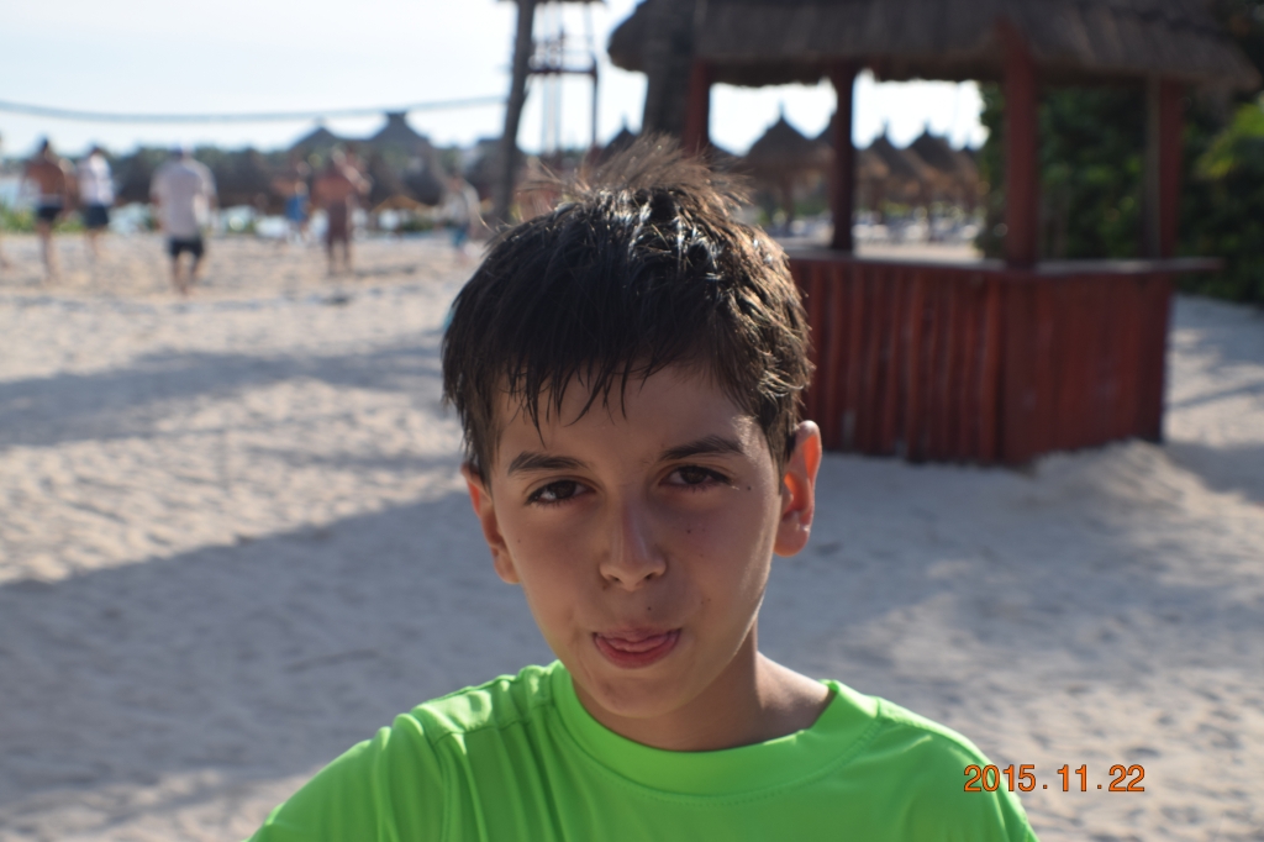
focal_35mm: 82
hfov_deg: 24.6
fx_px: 2896
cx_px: 632
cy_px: 421
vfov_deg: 16.5
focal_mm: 55
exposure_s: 1/400
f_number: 8
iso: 200
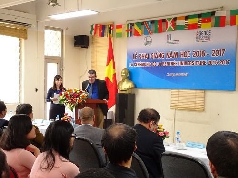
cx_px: 119
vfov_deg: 32.8
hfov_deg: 43.0
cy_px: 89
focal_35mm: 44
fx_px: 302
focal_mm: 7.58
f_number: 4.5
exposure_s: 1/25
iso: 400
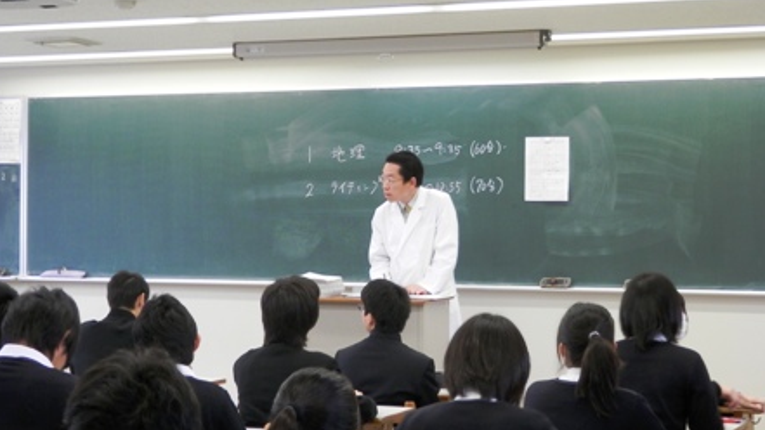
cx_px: 380
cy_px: 201
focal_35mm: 73
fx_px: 1481
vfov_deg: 16.5
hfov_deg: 29.0
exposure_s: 1/20
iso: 200
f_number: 4.4
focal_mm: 11.9
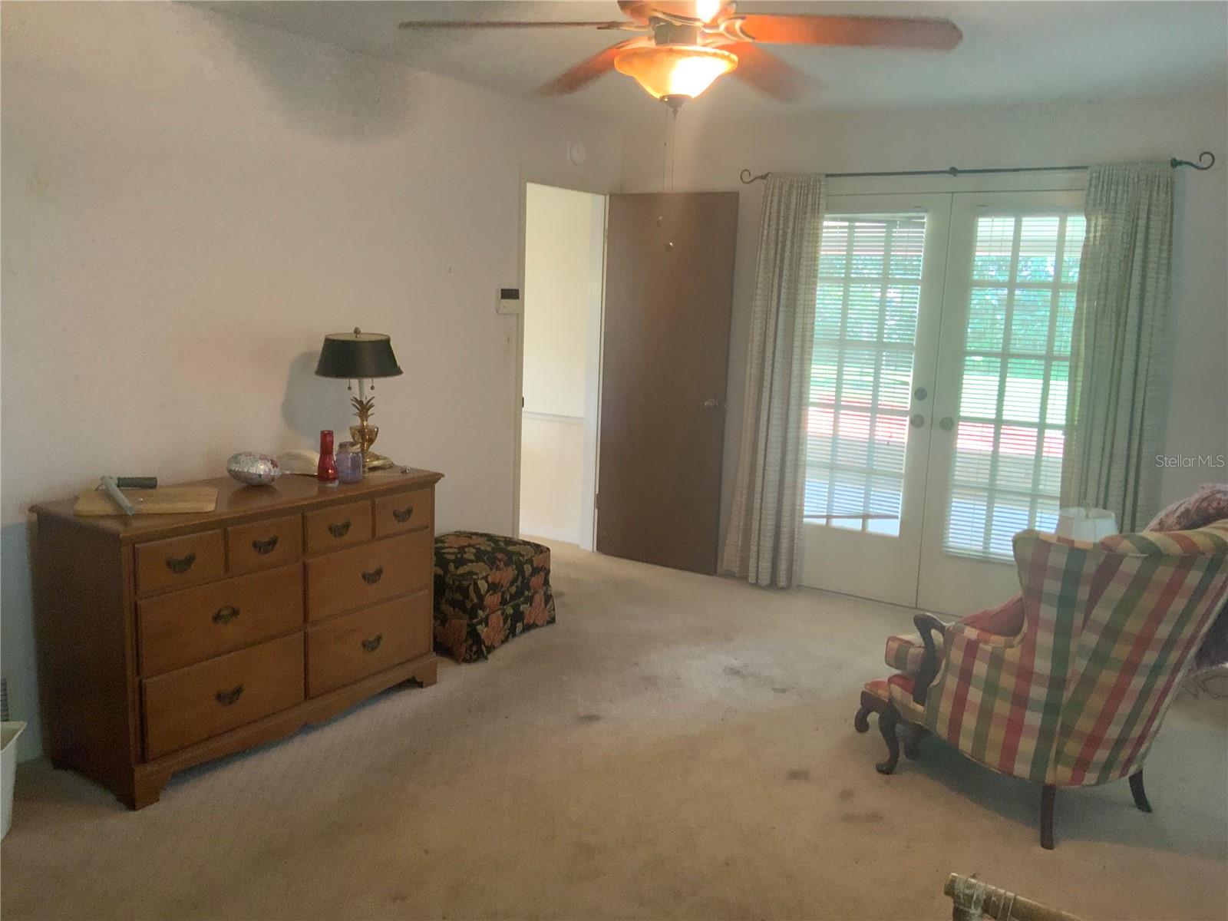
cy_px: 460
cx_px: 614
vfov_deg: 48.2
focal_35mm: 29
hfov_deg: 61.7
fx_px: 1029
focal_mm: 3
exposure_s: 1/60
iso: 250
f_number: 1.8
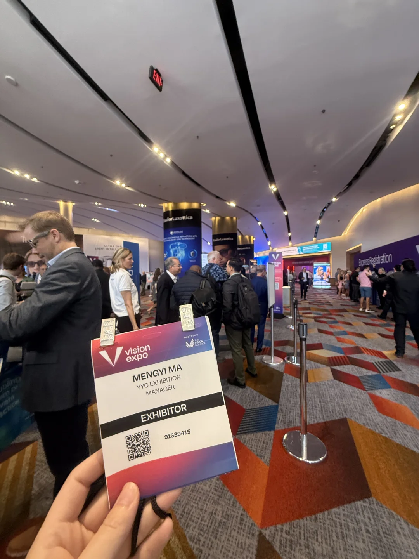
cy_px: 280
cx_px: 210
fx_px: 226
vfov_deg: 102.1
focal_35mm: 14
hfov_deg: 85.7
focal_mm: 2.22
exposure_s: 1/60
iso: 320
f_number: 2.2
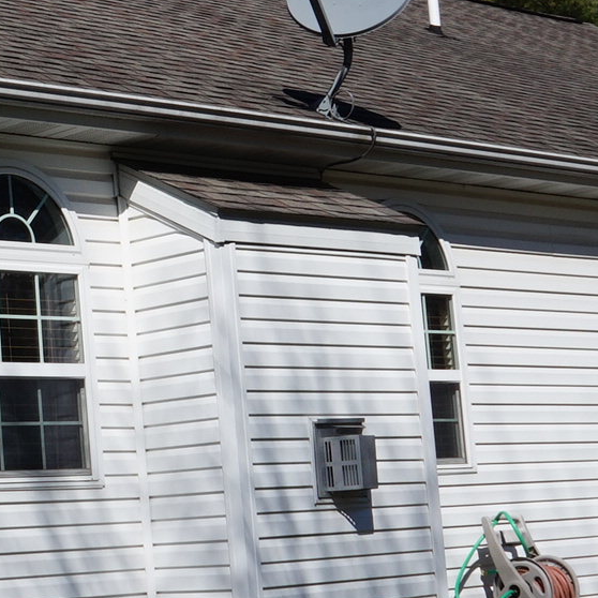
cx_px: -70
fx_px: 1954
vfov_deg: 17.4
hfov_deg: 16.8
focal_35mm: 100
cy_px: 250
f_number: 14
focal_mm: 16
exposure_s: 1/125
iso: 100
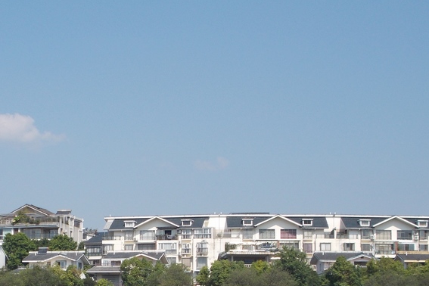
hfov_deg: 21.5
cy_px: 263
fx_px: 1120
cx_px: 97
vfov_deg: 14.4
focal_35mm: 94
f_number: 11.3
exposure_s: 1/100
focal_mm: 9
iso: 80
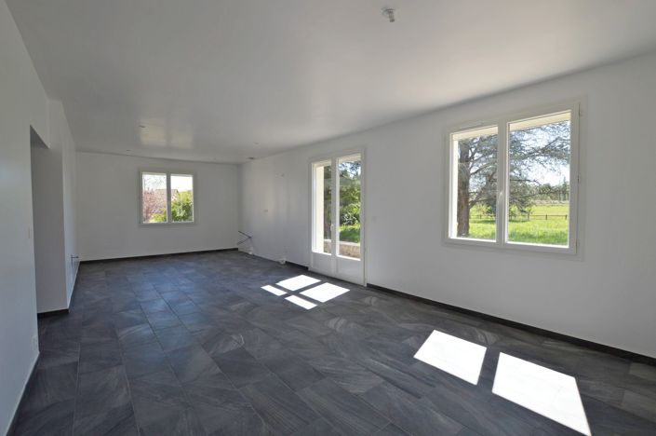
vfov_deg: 77.2
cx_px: 328
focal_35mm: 15
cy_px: 218
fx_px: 273
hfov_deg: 100.5
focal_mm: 10
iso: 160
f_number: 5.6
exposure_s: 1/125
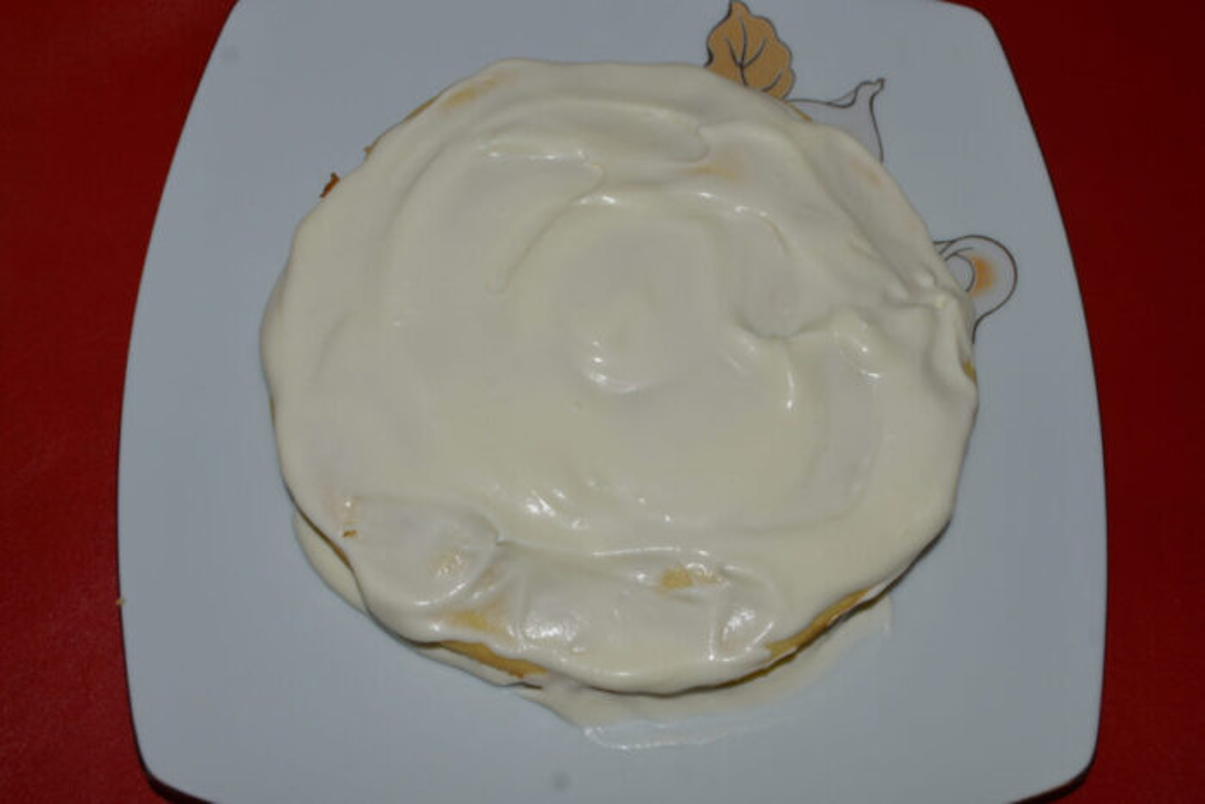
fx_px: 1205
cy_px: 402
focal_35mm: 36
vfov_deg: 36.9
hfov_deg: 53.1
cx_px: 602
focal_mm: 24
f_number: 8
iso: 100
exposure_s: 1/60
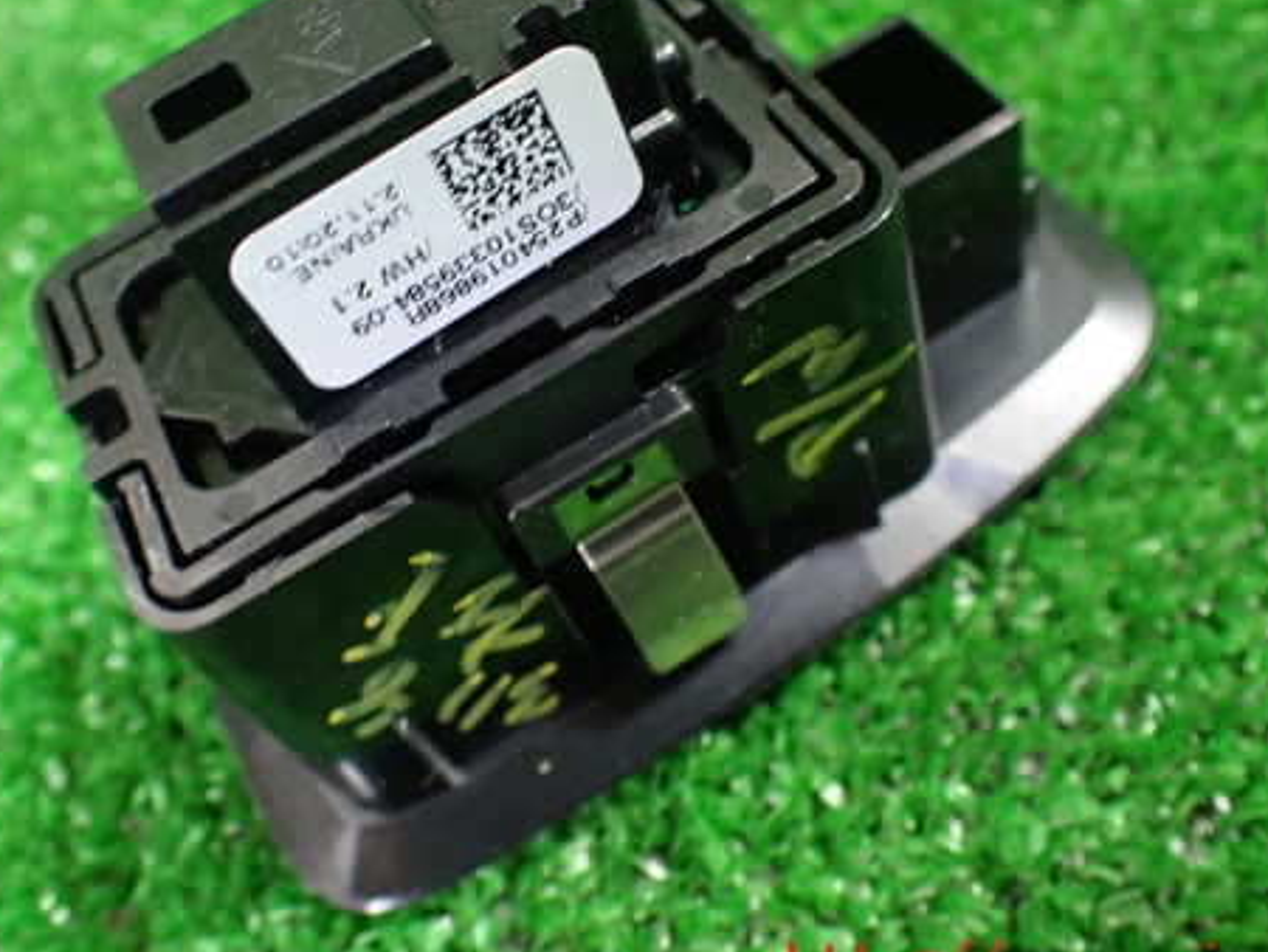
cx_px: 578
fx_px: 1466
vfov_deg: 35.8
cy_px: 372
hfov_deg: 46.7
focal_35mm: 40
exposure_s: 1/60
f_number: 2.3
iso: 800
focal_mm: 5.4
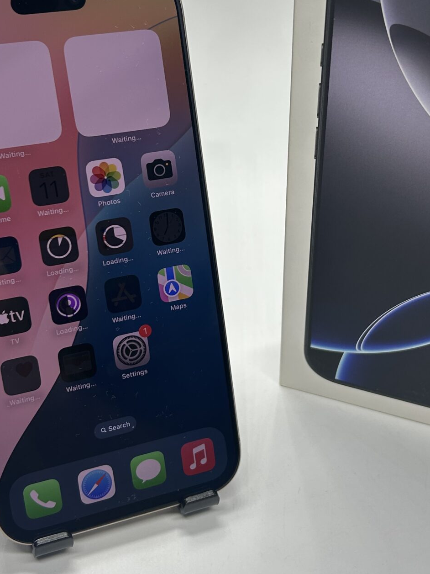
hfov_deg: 27.5
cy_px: 239
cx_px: 236
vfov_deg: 36.1
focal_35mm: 53
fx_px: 878
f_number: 1.5
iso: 50
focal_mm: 5.7
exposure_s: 1/196
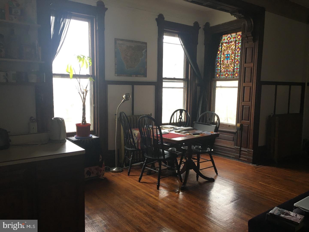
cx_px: 154
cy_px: 116
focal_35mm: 29
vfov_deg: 48.2
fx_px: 259
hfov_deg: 61.7
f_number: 2.2
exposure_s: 1/30
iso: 32
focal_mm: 4.15
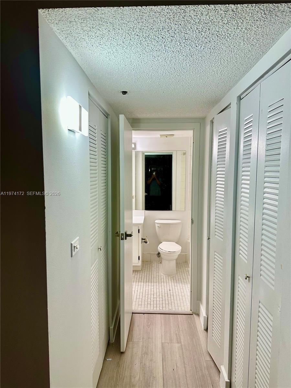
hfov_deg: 56.8
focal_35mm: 24
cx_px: 146
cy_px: 194
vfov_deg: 71.6
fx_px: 269
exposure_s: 1/120
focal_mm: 6.86
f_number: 1.78
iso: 160
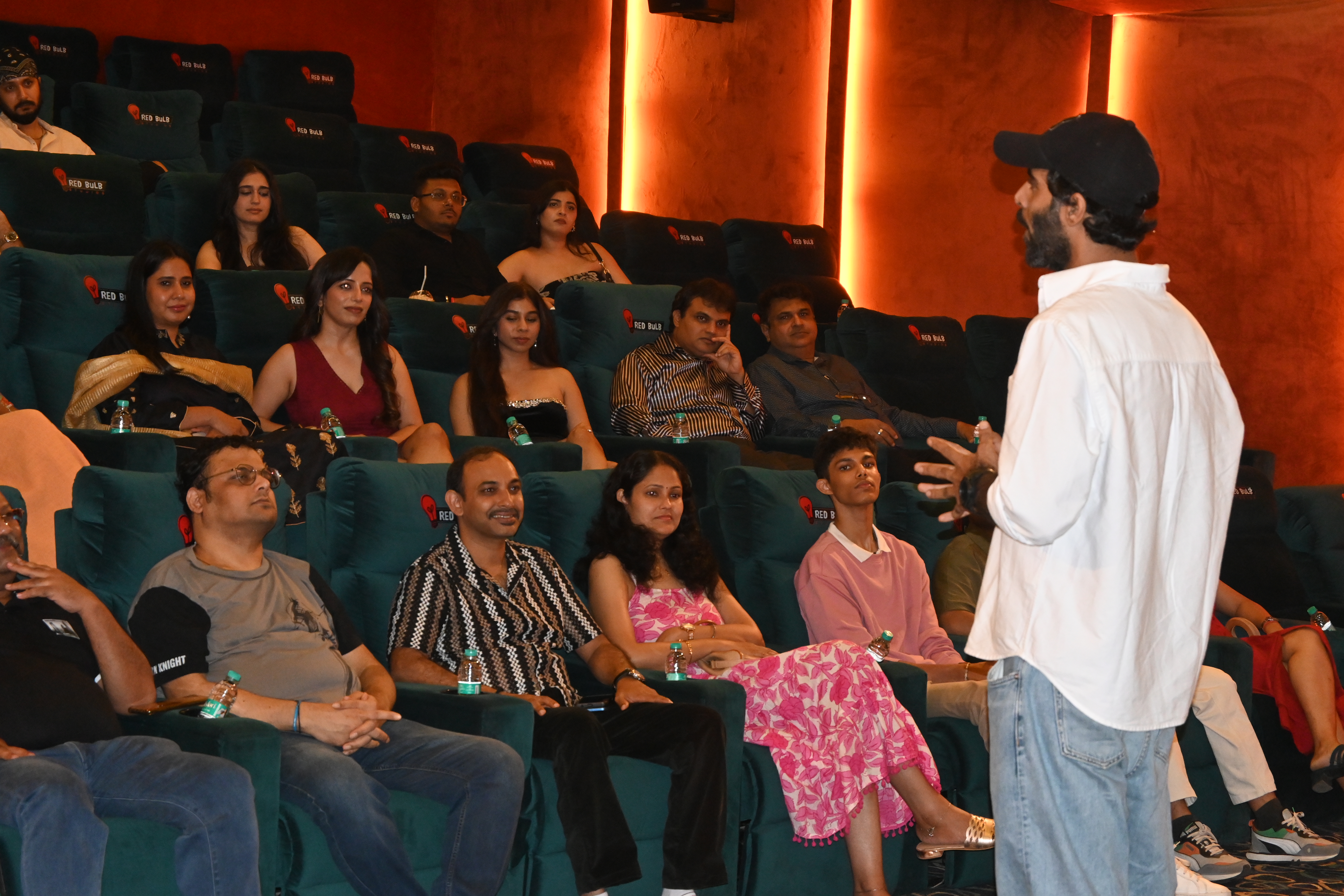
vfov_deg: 18.2
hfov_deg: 27.0
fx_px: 2800
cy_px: 448
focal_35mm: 75
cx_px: 672
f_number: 6.3
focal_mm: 50
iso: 2000
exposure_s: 1/60
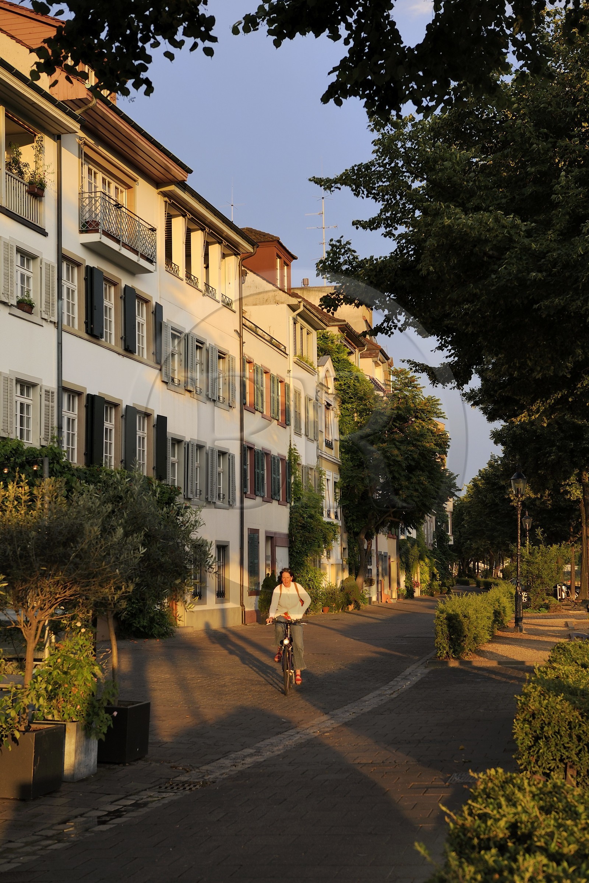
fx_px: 1227
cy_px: 442
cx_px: 294
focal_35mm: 50
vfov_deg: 39.6
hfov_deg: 27.0
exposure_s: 1/160
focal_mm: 50
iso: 200
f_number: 5.6
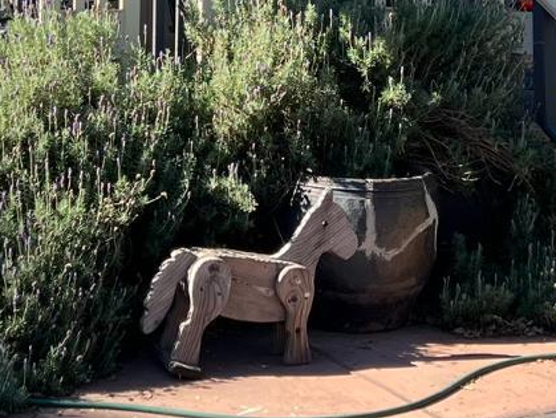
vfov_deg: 15.0
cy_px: -167
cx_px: 309
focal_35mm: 93
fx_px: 1495
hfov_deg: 21.1
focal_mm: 5.7
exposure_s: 1/1344
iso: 50
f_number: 1.5
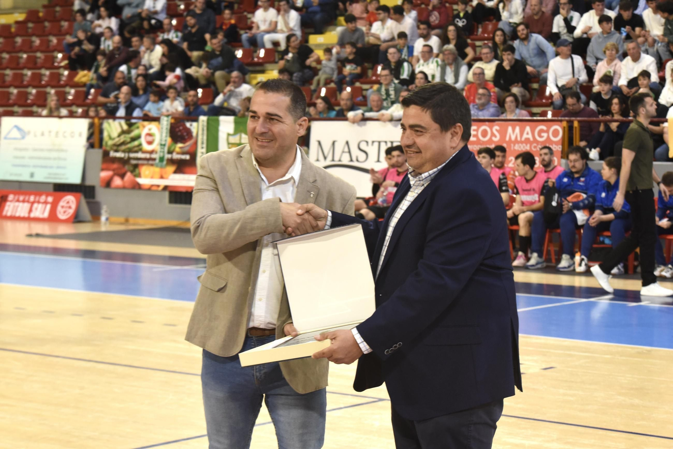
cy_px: 224
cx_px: 336
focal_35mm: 95
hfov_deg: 21.5
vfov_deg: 14.4
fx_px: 1777
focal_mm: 95
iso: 2500
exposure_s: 1/160
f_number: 7.1
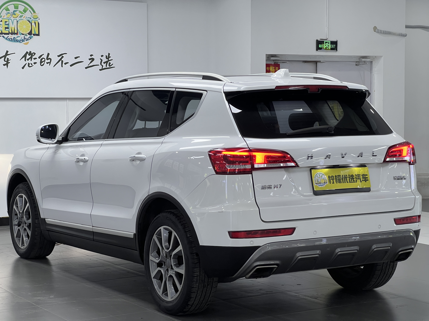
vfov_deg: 19.1
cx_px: 214
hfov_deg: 25.3
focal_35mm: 77
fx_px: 954
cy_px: 160
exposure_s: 1/100
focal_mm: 9
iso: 160
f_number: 2.8
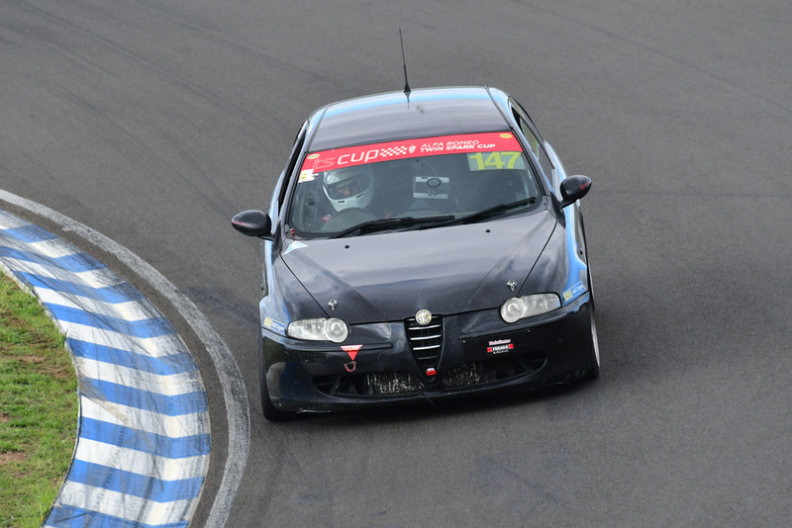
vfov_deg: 2.2
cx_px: 396
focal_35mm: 630
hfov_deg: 3.3
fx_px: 13864
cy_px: 264
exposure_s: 1/640
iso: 640
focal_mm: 420
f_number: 7.1
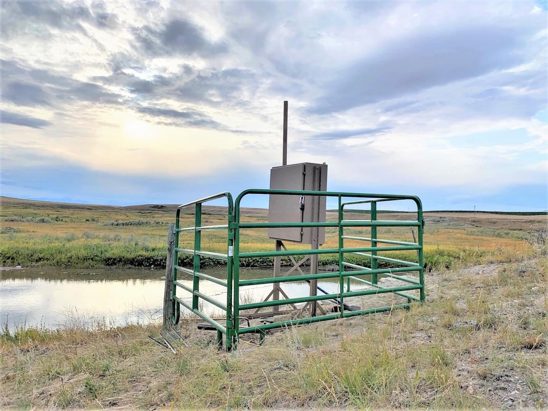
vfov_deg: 53.1
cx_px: 274
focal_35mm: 26
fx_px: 412
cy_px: 206
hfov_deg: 67.3
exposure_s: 1/3650
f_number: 1.8
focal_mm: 4.25
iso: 25
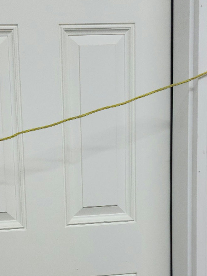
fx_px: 502
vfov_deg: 30.3
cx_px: 44
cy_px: 197
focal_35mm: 63
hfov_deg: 23.0
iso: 80
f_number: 1.8
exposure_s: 1/60.2
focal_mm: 6.4
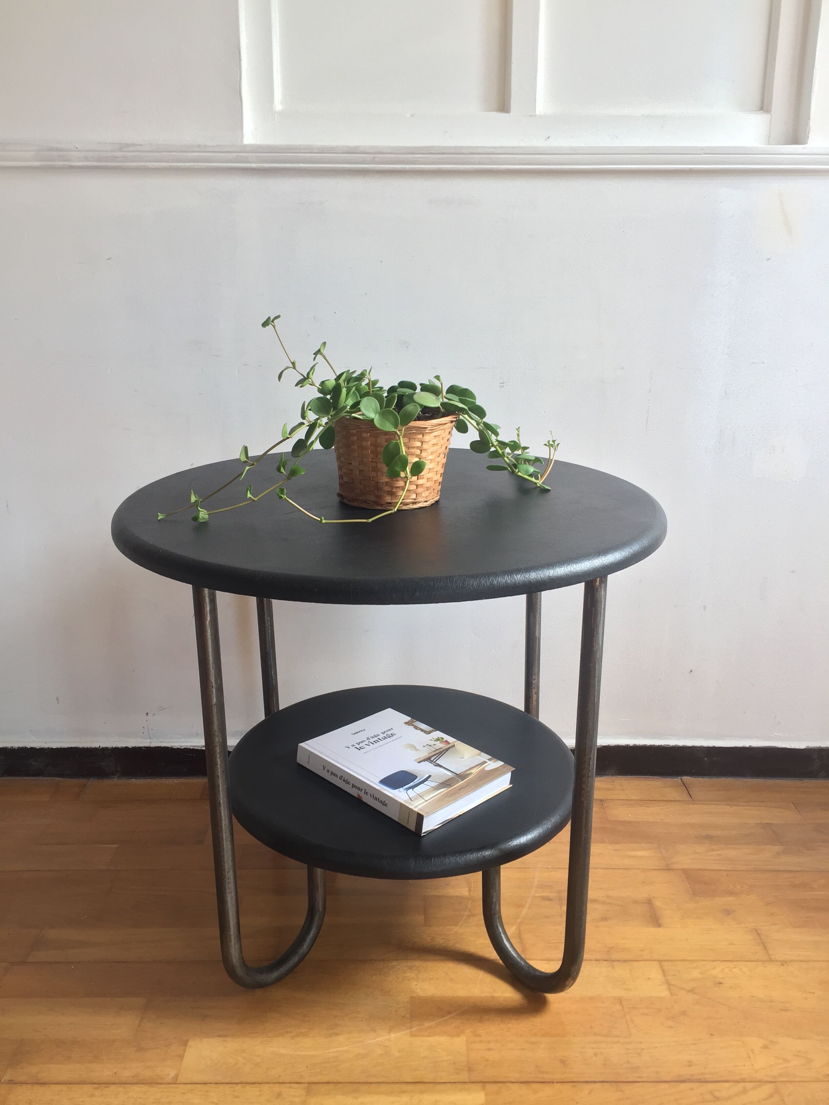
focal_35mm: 29
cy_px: 552
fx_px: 926
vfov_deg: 61.7
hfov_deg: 48.2
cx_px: 414
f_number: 2.2
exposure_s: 1/50
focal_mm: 4.15
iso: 40
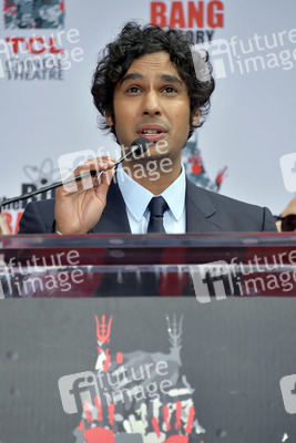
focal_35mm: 300
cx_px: 148
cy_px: 222
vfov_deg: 6.9
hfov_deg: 4.6
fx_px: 3697
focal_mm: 300
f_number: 5.6
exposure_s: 1/250
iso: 125
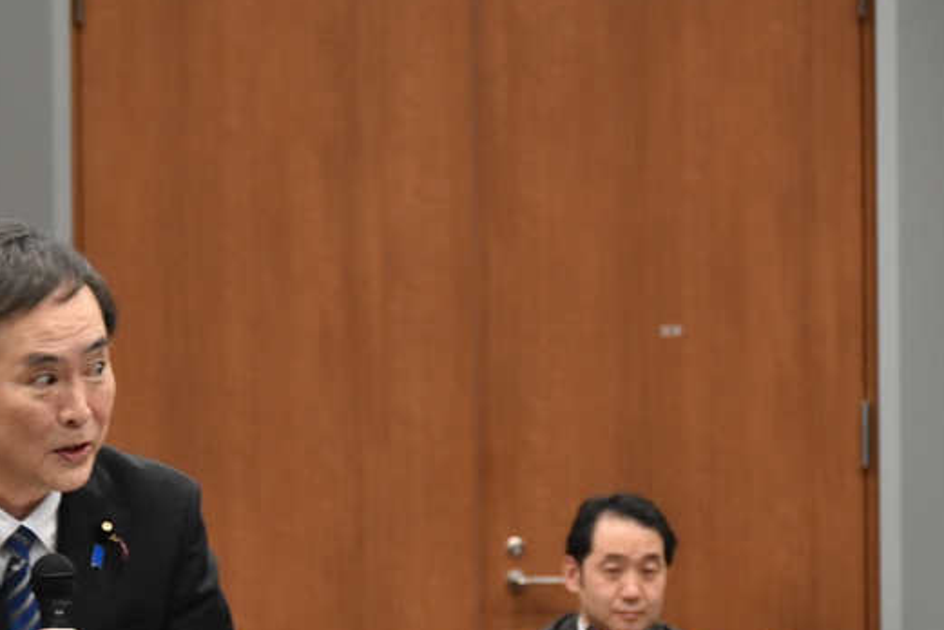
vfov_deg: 4.9
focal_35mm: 280
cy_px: 551
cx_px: 72
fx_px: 7346
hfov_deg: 7.3
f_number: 5.6
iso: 2500
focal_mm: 95
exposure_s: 1/125
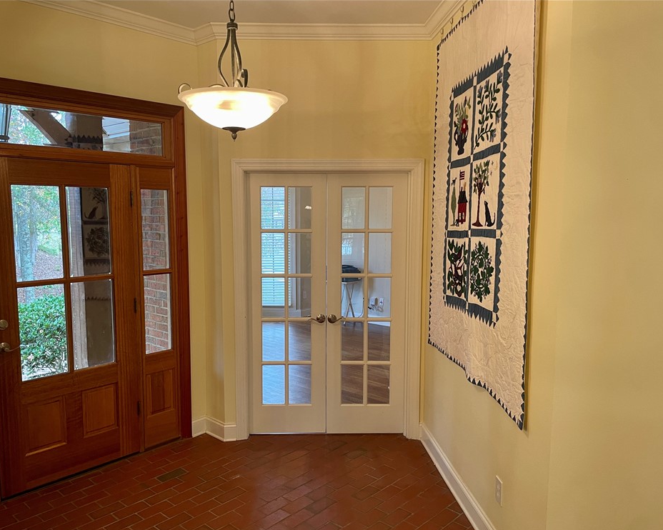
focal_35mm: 28
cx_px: 304
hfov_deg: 62.1
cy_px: 274
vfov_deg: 51.5
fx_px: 549
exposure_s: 1/60
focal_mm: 4.2
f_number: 1.6
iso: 125
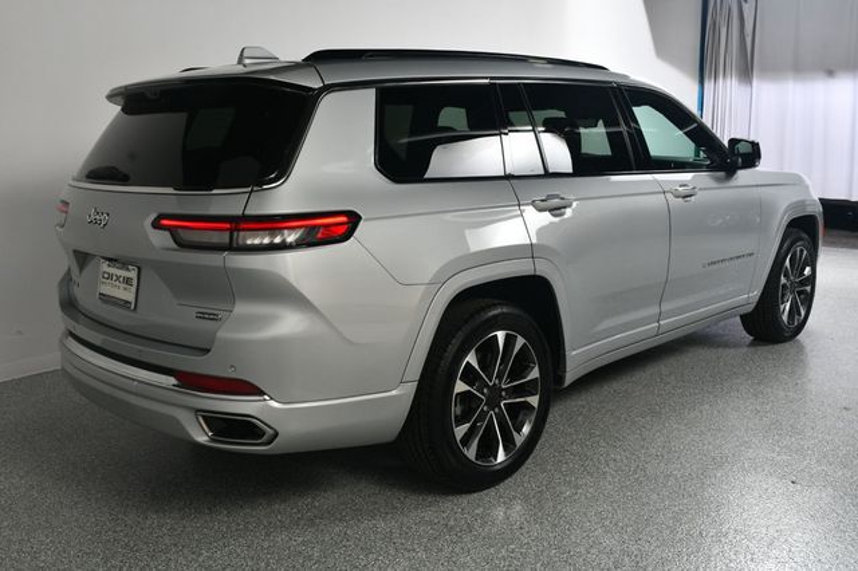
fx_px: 810
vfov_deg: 38.8
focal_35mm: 34
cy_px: 286
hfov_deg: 55.8
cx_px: 429
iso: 100
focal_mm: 23
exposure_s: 1/160
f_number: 11
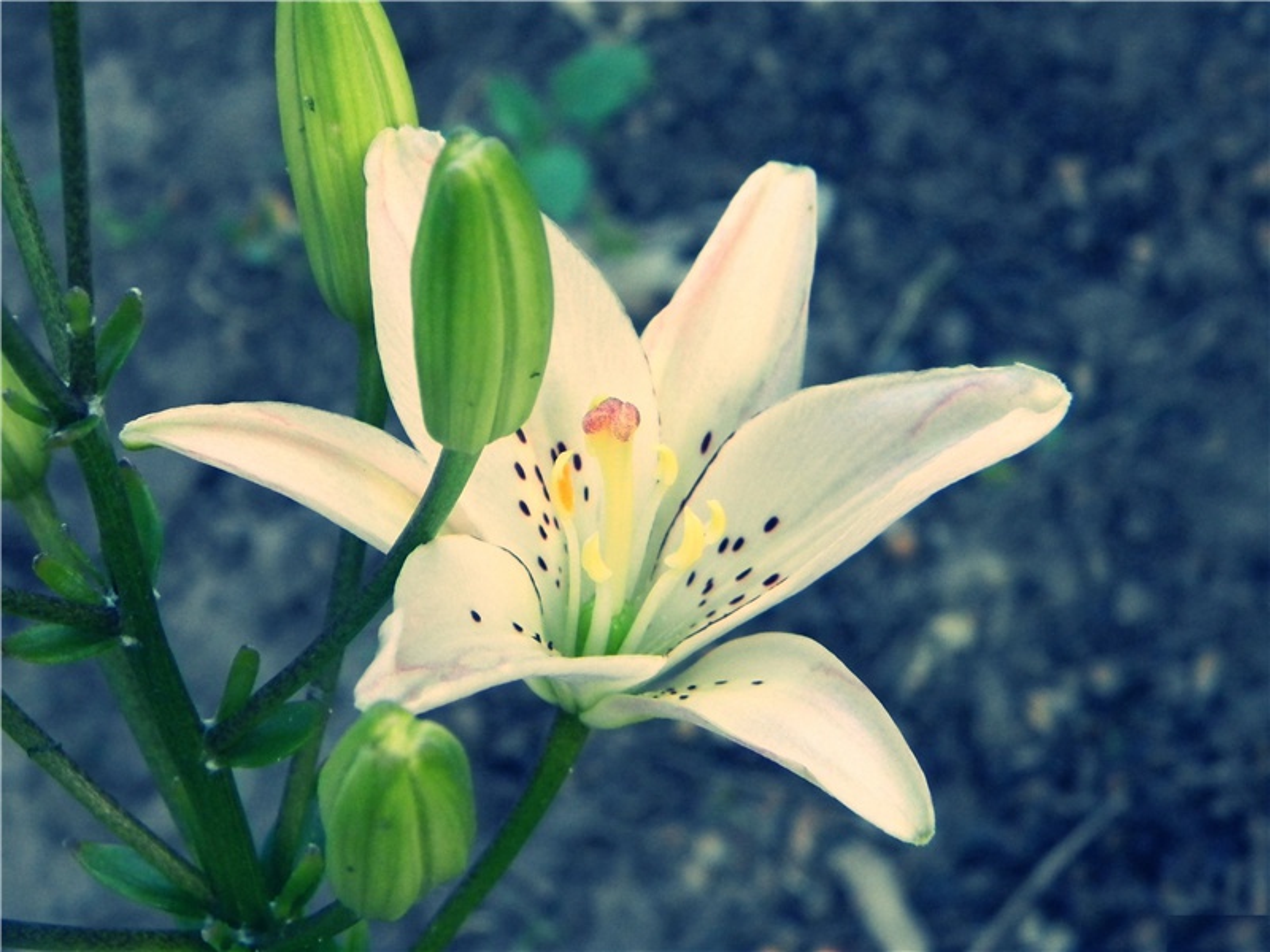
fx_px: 3045
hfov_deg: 23.6
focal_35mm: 83
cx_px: 635
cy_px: 476
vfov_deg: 17.8
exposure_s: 1/59.6
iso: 117
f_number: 4.5
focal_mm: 15.1
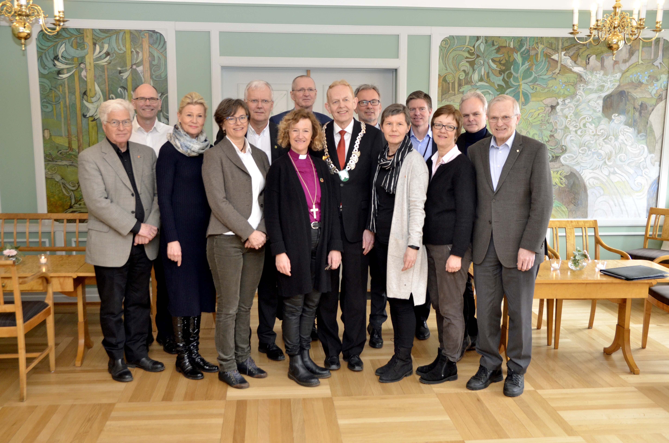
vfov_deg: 34.1
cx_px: 334
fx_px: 723
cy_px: 222
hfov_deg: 49.6
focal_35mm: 39
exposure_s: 1/60
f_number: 4
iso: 800
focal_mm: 26
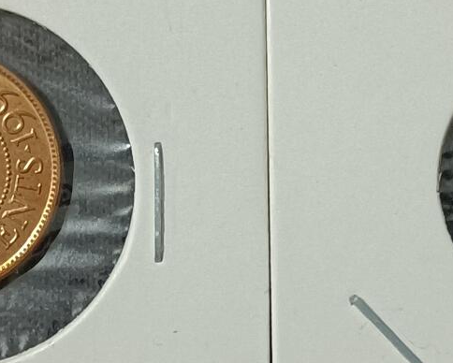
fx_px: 1476
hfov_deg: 17.4
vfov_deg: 14.0
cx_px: 275
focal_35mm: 110
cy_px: 218
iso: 1439
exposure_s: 1/33.3
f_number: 1.8
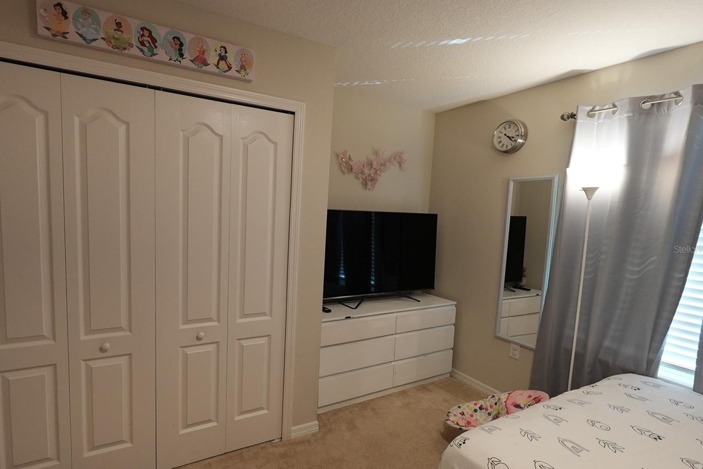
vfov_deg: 67.3
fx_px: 351
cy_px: 249
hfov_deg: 89.8
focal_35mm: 18
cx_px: 322
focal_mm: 11
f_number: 2.8
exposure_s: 1/160
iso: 1250
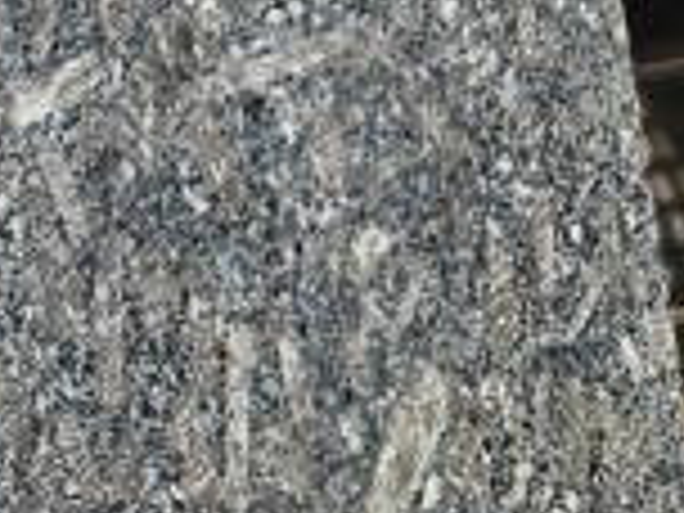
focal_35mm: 121
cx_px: -932
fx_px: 2391
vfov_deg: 12.2
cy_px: 252
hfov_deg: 12.8
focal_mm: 5.4
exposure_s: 1/252
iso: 25
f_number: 1.8
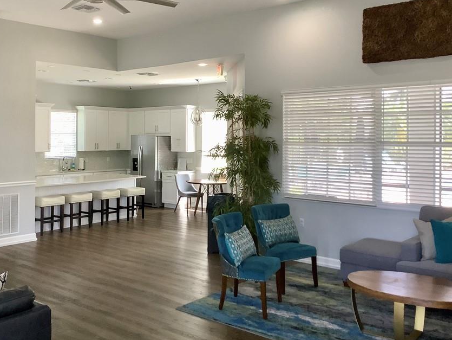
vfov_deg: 37.6
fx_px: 496
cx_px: 202
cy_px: 137
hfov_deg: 48.9
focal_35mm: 38
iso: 125
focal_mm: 3.3
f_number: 2.4
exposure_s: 1/60
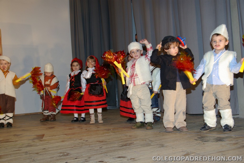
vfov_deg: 34.3
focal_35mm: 39
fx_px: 265
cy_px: 82
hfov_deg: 49.5
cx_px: 122
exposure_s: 1/45
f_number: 5.6
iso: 400
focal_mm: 26
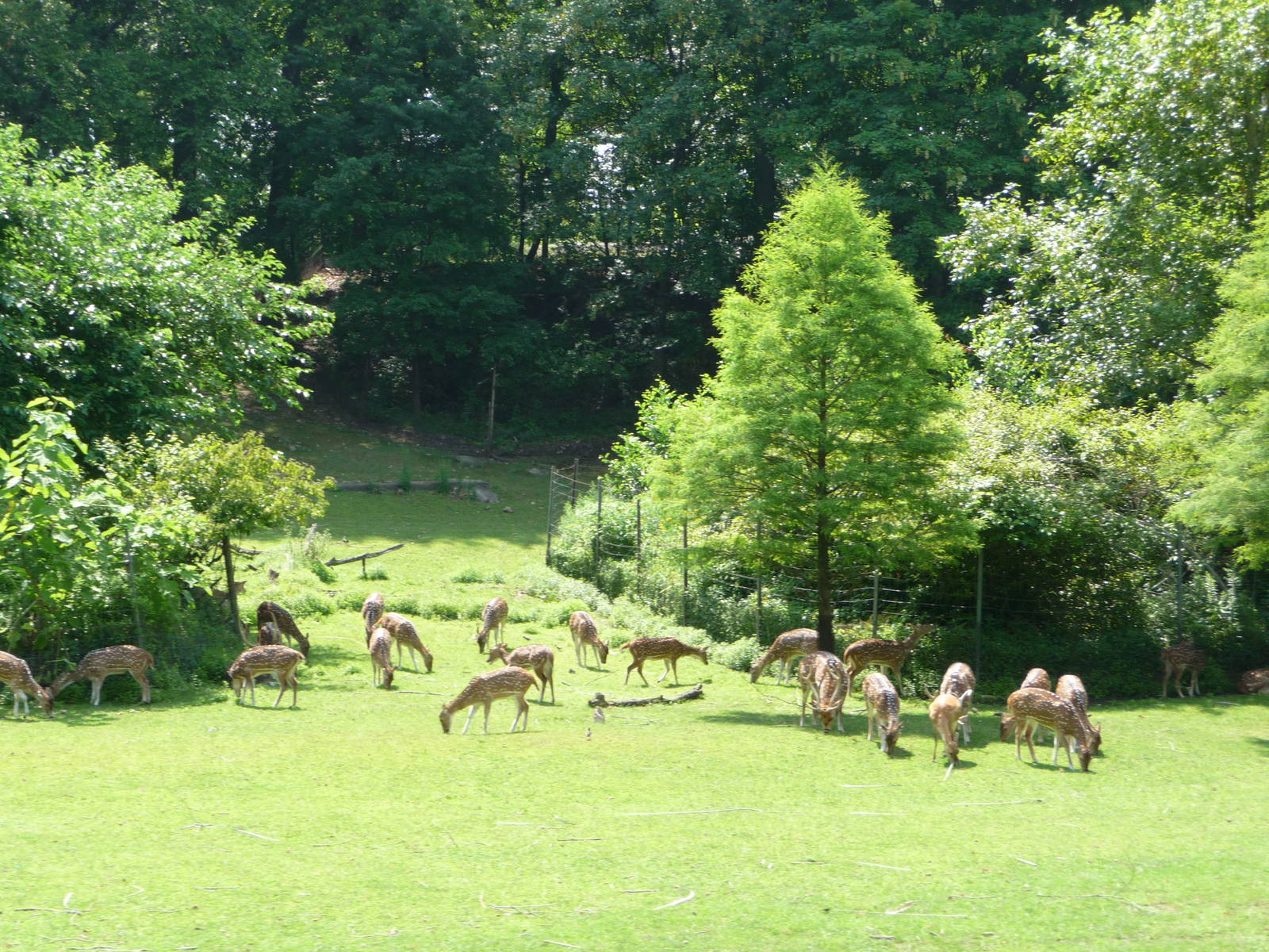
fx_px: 3079
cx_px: 634
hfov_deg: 23.3
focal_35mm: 84
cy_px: 476
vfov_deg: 17.6
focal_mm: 14.2
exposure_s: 1/125
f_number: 4.7
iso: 100
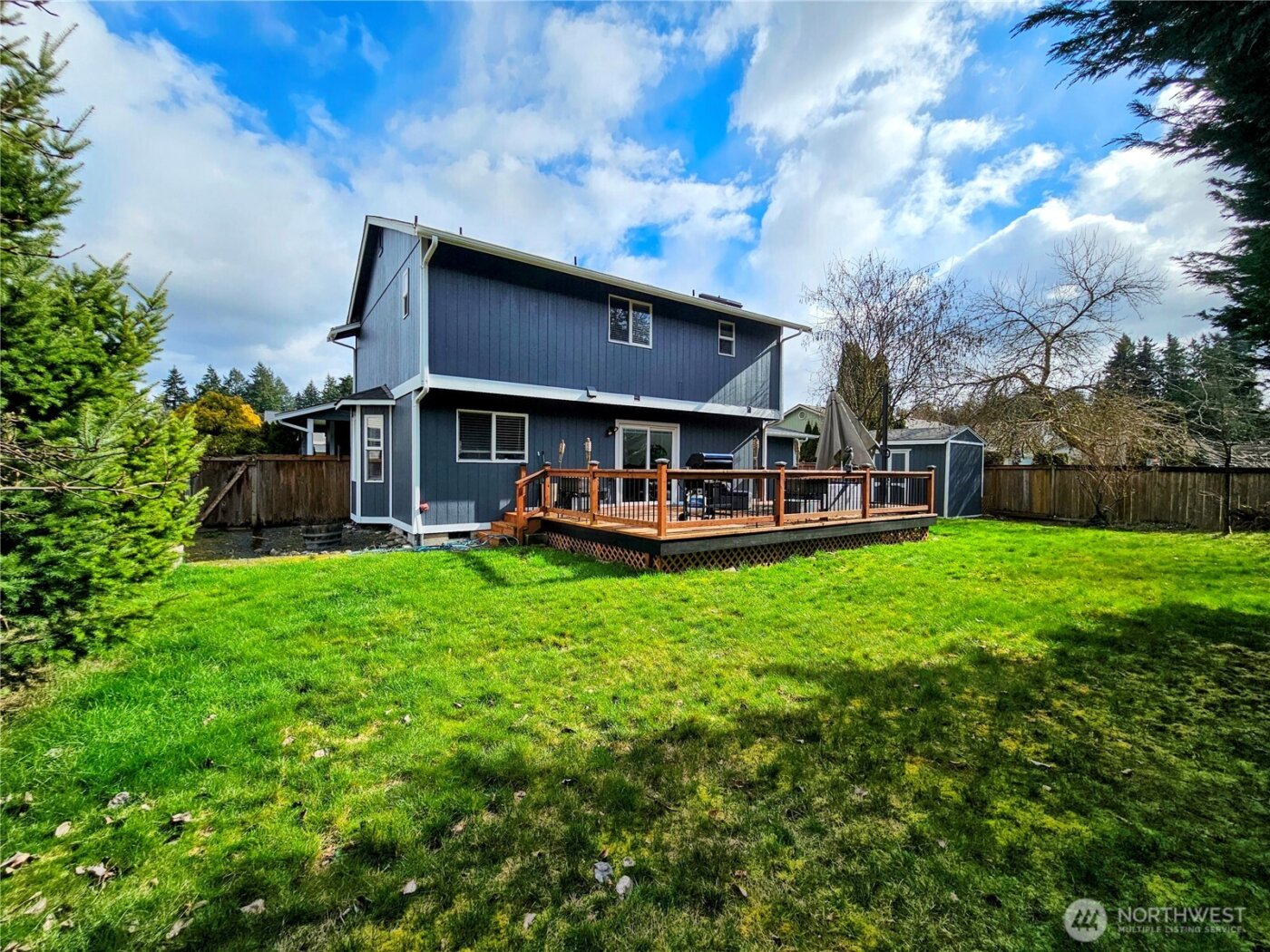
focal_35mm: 13
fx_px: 477
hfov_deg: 106.2
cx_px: 635
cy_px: 476
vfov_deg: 89.9
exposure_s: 1/2265
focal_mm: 2.2
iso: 50
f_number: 2.2
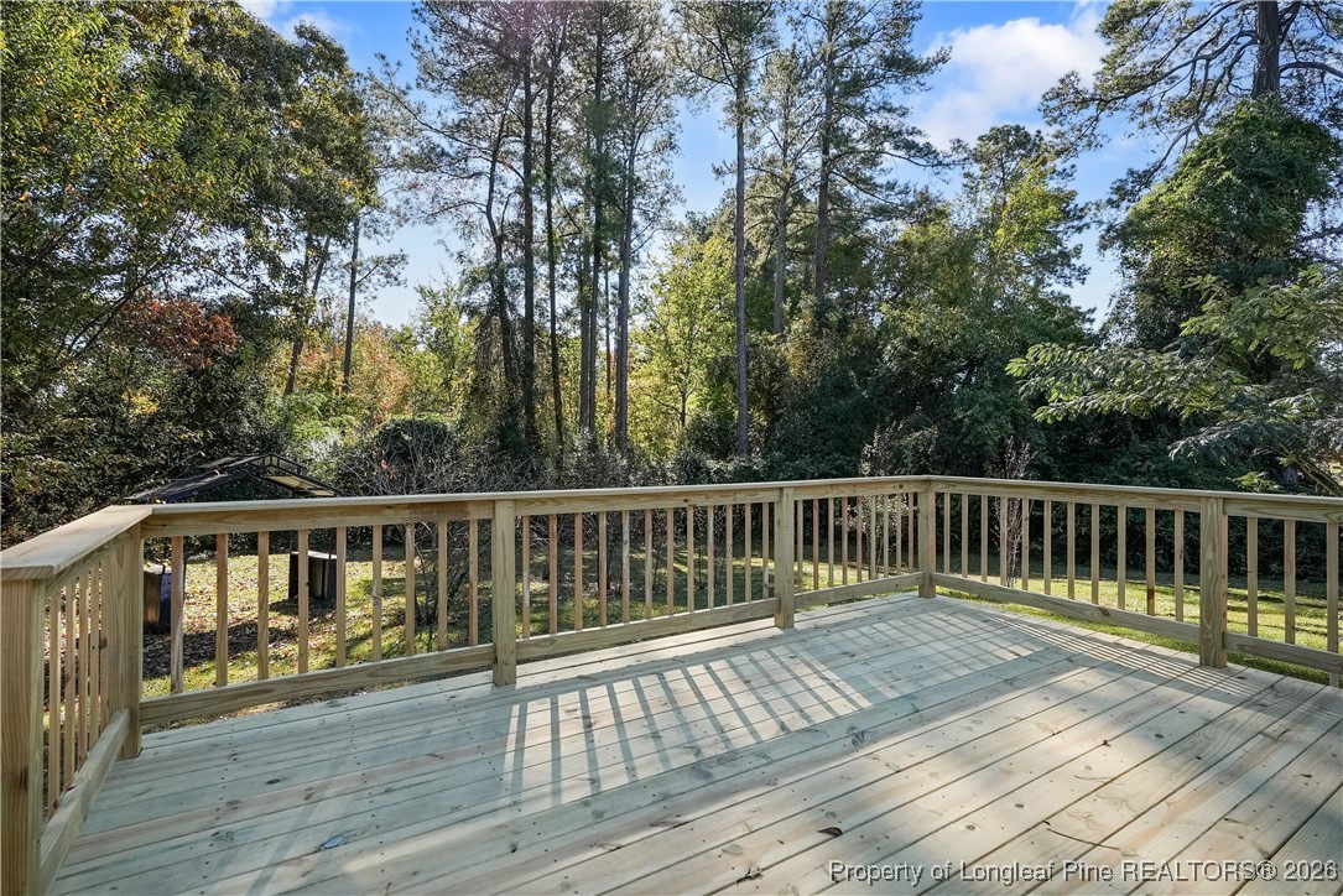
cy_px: 448
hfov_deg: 96.7
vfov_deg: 73.8
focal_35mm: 16
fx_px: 597
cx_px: 672
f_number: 5
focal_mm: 16
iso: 500
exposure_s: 1/1000
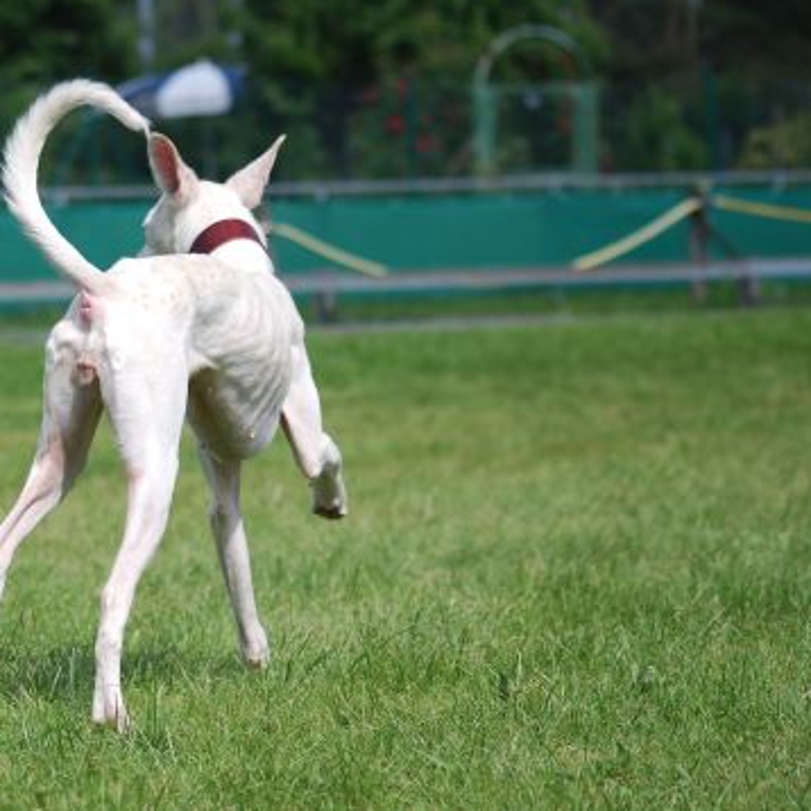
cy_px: 458
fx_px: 5746
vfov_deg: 8.1
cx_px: 109
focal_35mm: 217
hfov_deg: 8.1
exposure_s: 1/1000
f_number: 4.2
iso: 100
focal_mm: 95
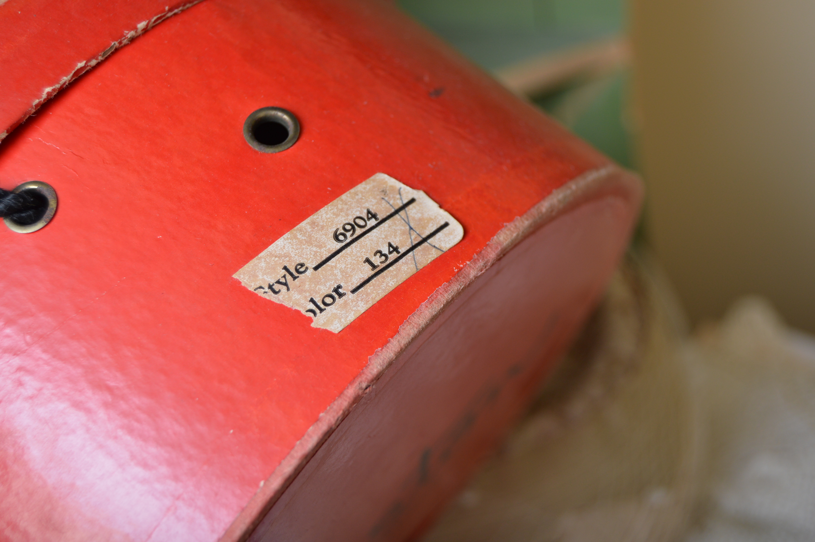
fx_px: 1187
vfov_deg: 25.7
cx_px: 408
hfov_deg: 37.9
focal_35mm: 52
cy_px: 271
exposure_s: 1/200
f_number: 4.5
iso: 200
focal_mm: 35
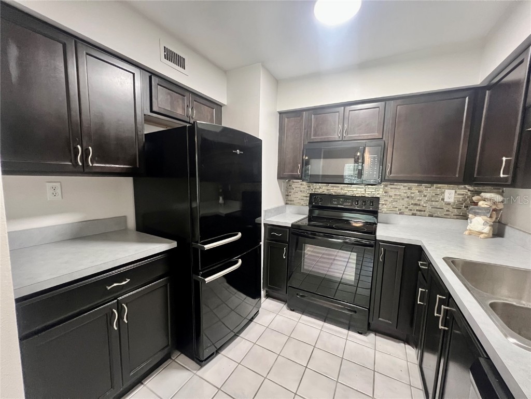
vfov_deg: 89.9
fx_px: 199
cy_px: 200
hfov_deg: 106.2
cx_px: 266
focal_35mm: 13
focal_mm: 1.57
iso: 800
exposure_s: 1/60
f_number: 1.8
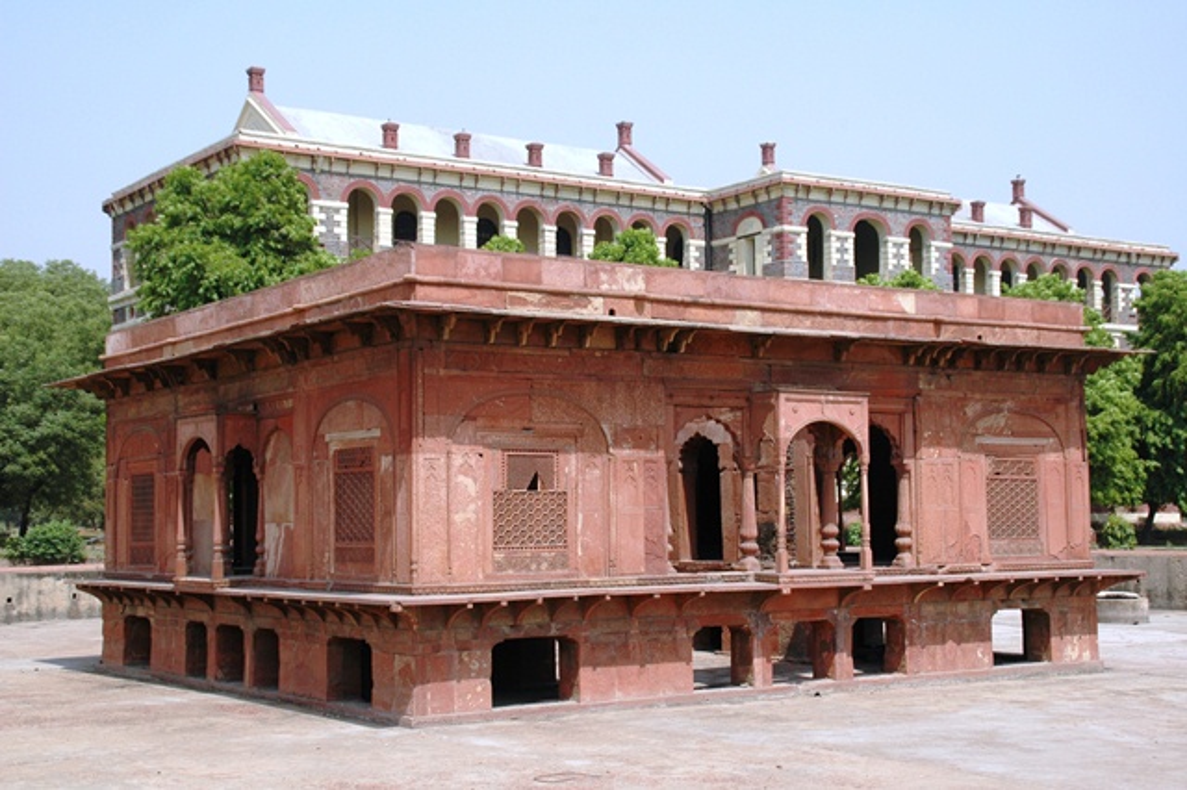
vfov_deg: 25.7
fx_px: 1730
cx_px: 594
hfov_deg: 37.9
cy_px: 395
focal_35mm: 52
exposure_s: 1/320
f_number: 9
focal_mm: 35
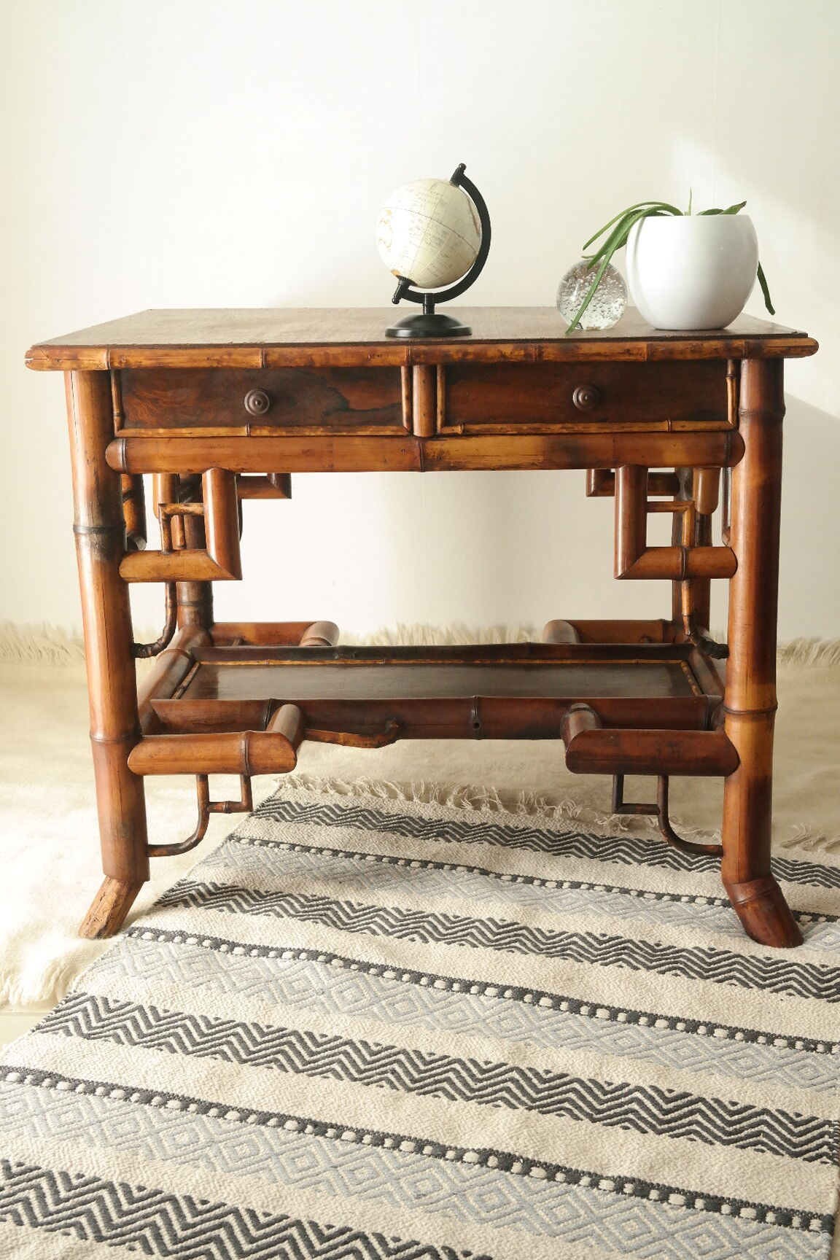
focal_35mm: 43
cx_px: 420
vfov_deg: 45.4
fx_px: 1505
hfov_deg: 31.2
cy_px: 630
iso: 1600
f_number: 5.6
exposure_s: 1/50
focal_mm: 28
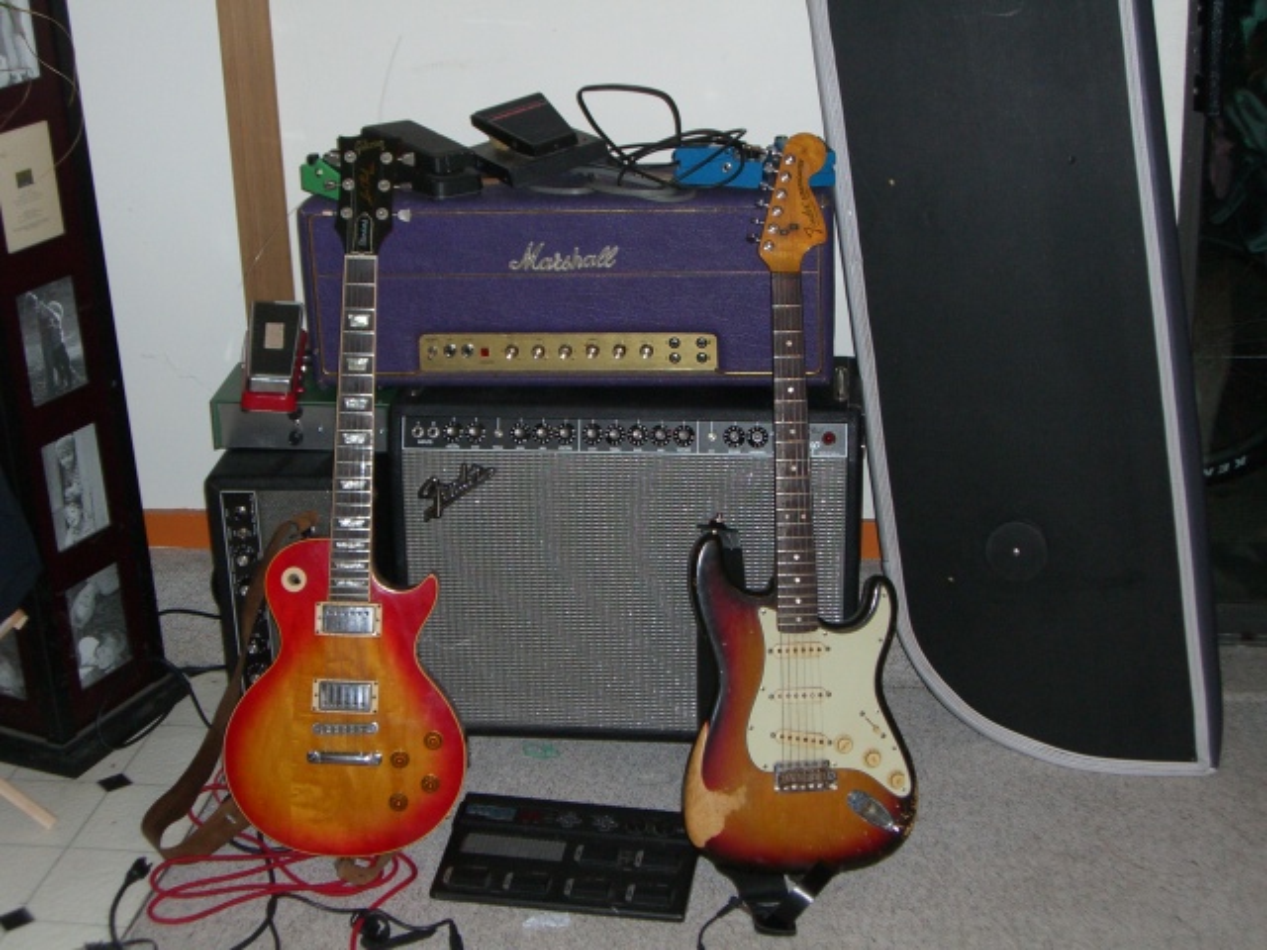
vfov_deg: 26.6
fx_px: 2013
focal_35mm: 55
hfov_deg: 34.9
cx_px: 634
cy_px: 475
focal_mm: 9
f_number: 3.3
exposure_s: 1/60
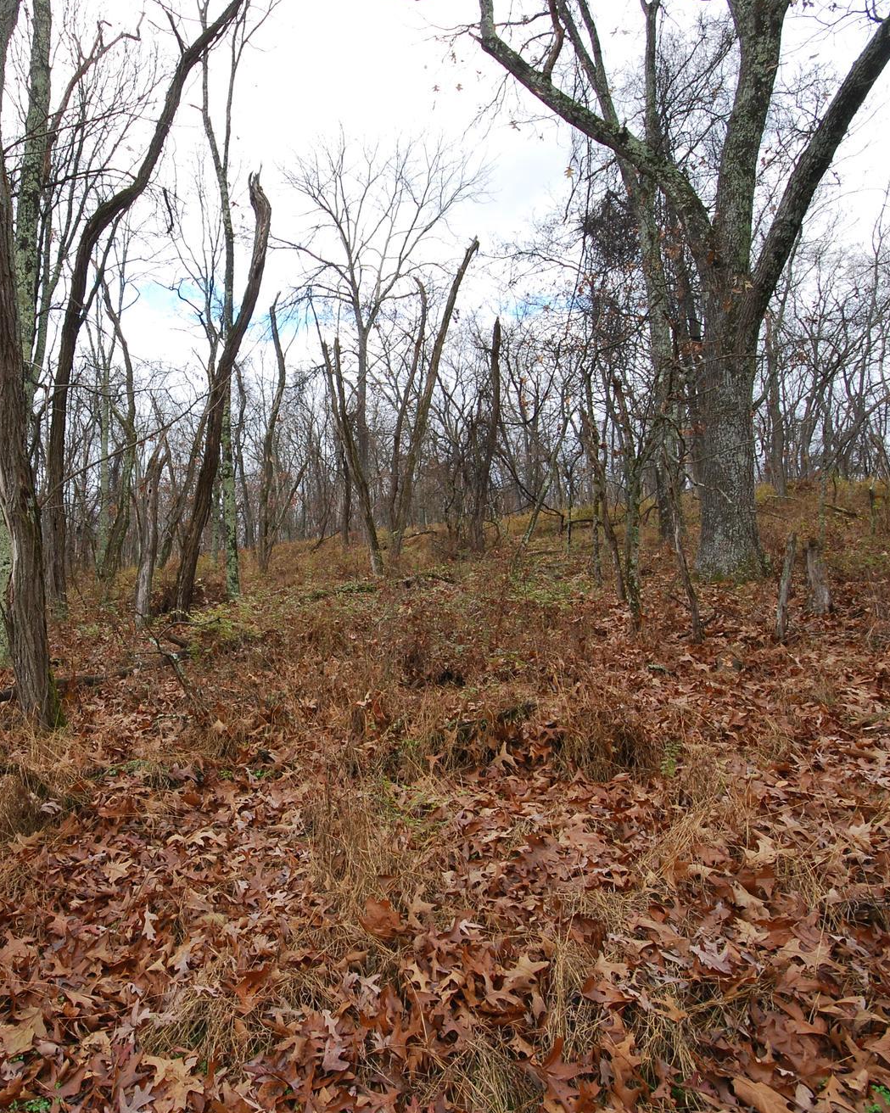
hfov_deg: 60.7
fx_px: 725
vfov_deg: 75.1
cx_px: 258
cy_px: 561
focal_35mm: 22
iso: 200
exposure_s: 1/60
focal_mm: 10
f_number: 8
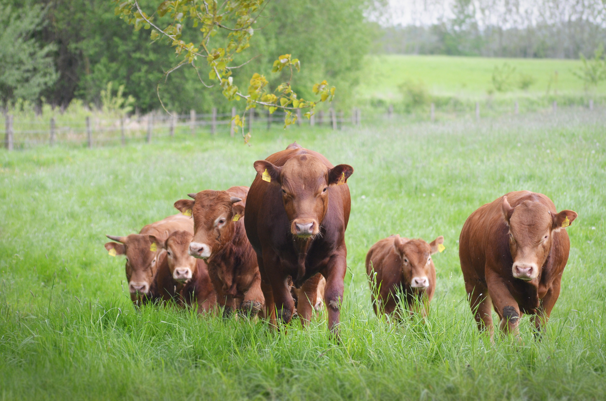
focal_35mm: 202
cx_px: 303
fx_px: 3402
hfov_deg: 10.2
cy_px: 200
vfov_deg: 6.8
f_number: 4.2
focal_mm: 135
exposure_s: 1/800
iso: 800
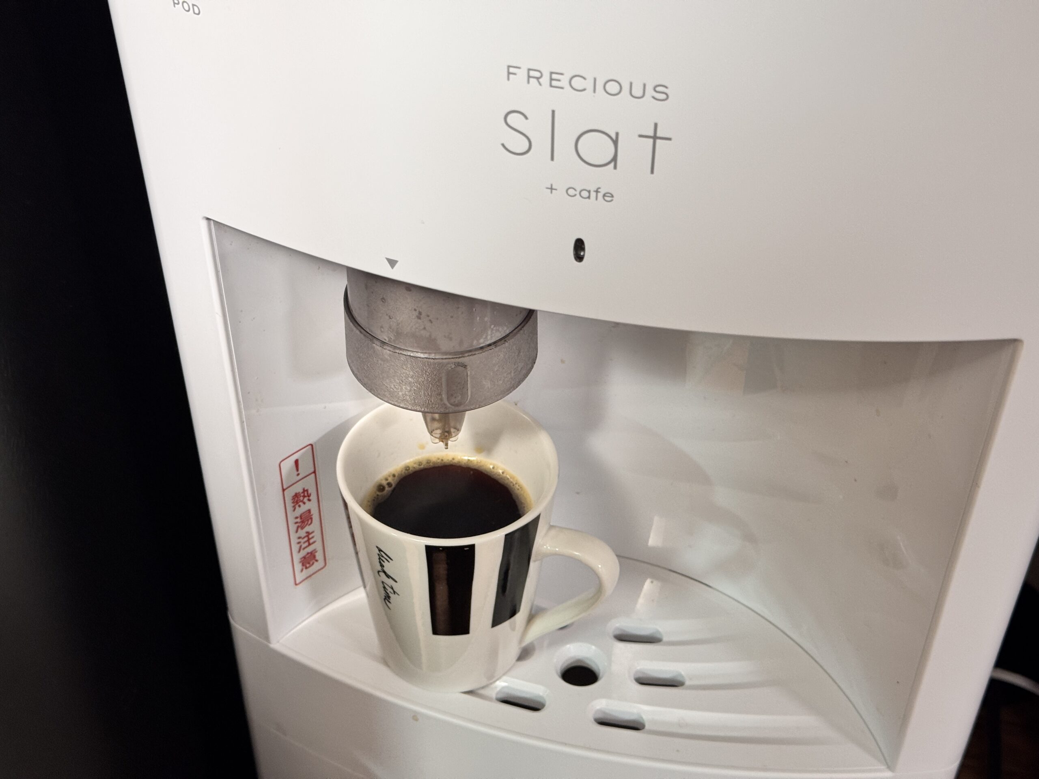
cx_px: 520
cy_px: 390
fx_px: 1441
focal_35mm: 48
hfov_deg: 39.7
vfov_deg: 30.3
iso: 160
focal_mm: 6.76
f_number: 1.78
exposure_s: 1/50
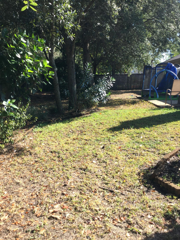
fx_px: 215
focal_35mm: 31
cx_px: 90
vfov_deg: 58.4
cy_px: 120
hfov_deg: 45.4
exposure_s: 1/445
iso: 25
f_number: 2.4
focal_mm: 3.3
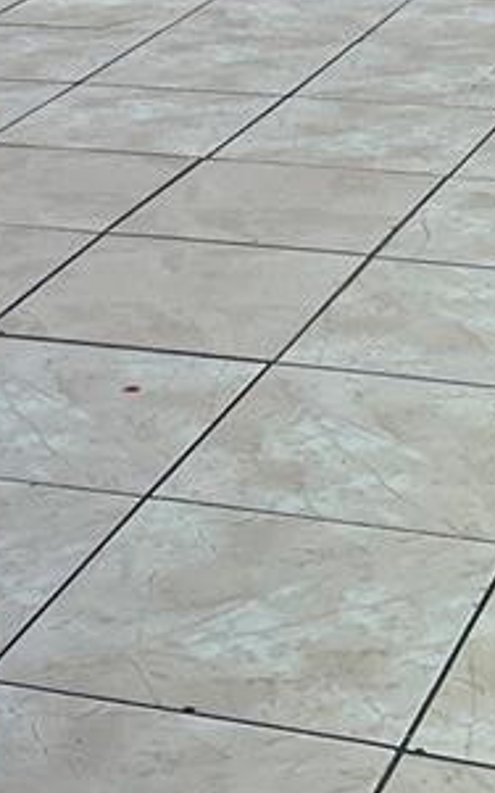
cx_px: 179
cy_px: -84
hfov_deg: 11.9
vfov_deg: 18.2
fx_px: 2375
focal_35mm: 110
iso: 64
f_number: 1.6
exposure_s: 1/120
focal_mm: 4.2
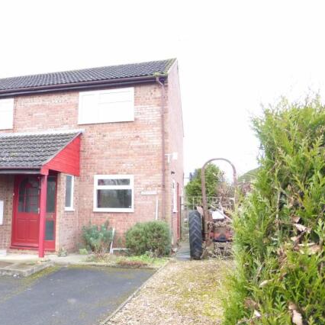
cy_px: 165
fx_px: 308
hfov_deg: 54.4
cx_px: 106
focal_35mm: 29
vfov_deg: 55.6
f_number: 3.3
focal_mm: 4.3
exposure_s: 1/60
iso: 125
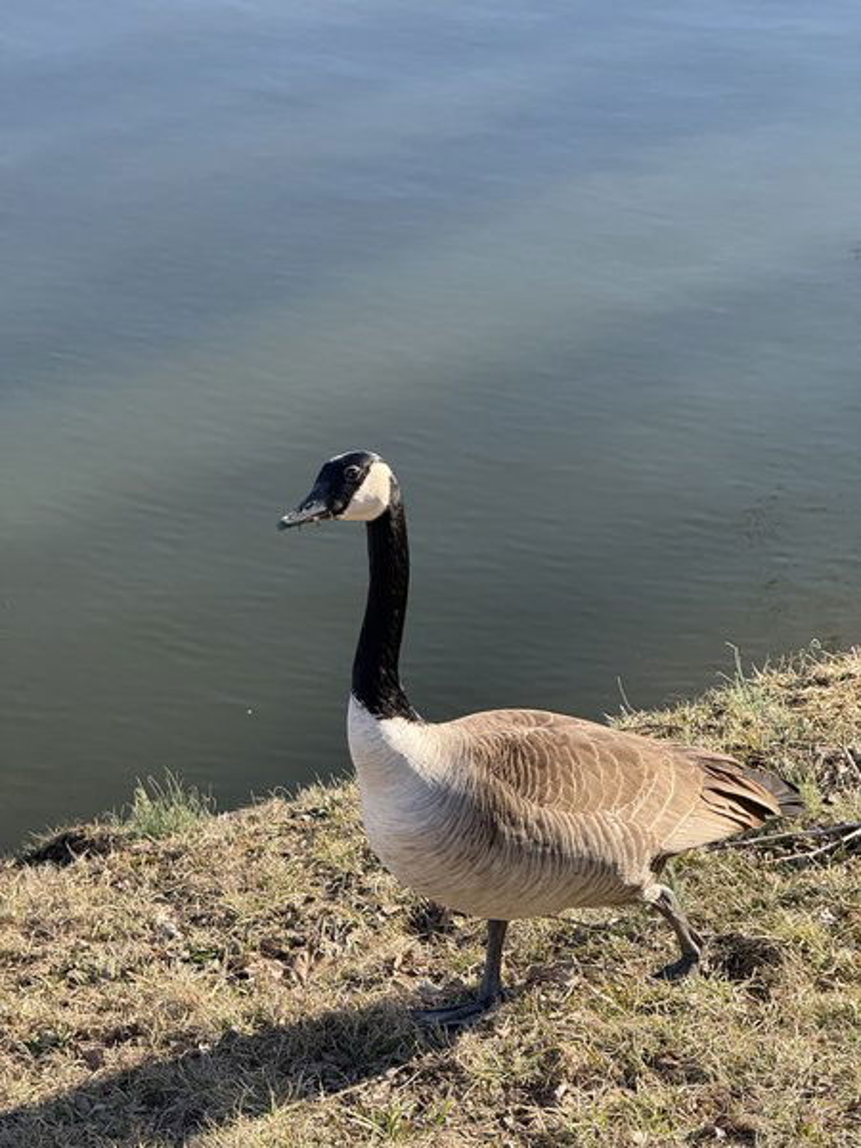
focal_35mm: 120
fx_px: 3980
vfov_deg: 16.4
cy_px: 574
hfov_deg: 12.3
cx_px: 430
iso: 64
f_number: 2.8
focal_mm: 15.66
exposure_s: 1/477
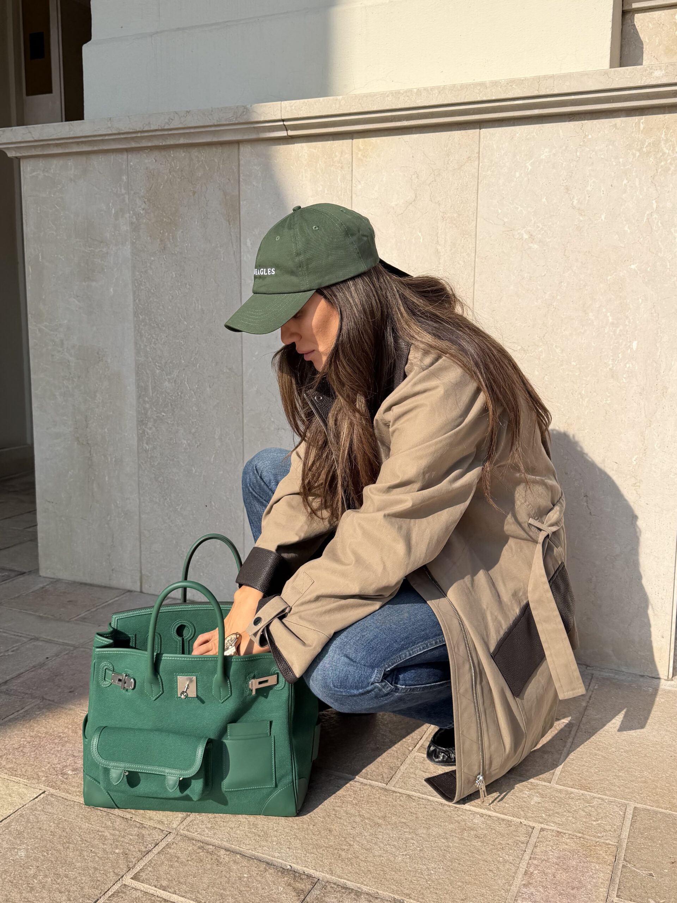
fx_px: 626
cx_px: 338
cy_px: 452
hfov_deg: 56.8
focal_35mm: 24
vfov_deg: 71.6
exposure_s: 1/6173
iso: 80
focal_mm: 6.76
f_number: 1.78
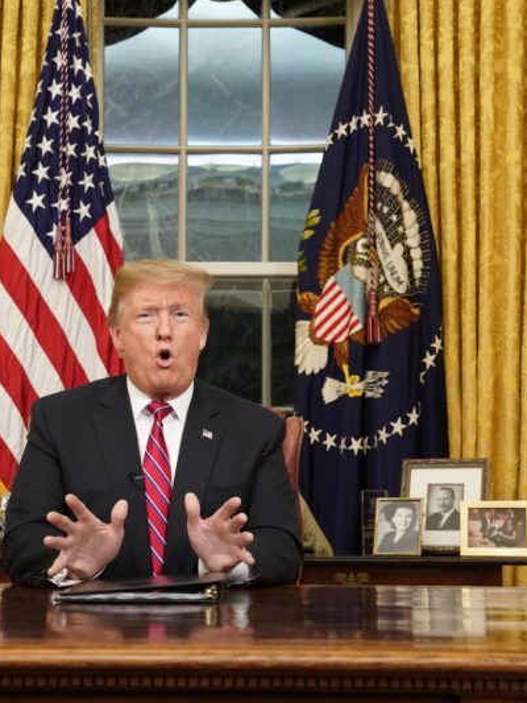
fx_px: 1441
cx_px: 223
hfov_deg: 20.7
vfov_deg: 27.4
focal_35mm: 71
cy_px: 351
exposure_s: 1/80
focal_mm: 49
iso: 5000
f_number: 5.6
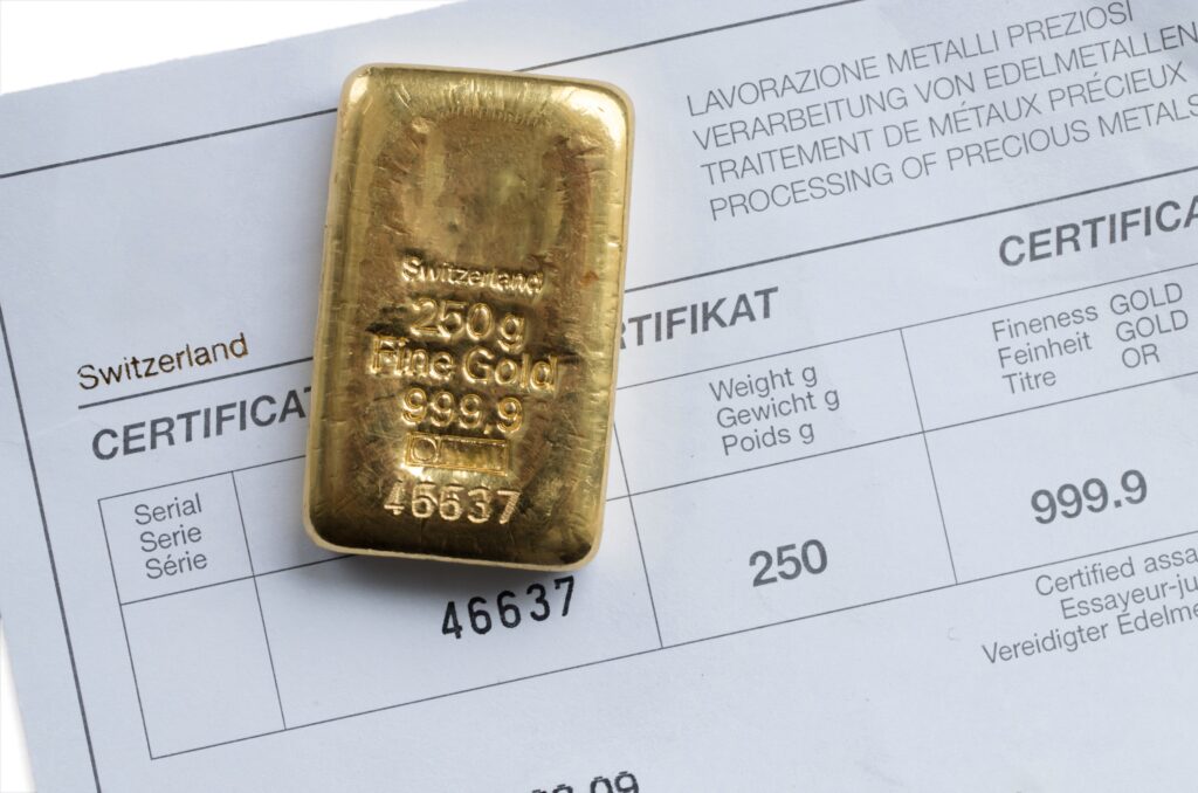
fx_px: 2490
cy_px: 396
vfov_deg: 18.1
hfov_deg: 27.0
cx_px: 599
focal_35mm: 75
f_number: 9
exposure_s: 1/60
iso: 400
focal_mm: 50
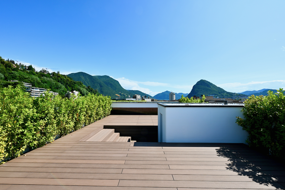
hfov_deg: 104.3
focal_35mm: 14
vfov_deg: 81.1
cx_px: 142
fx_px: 111
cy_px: 95
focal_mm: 14
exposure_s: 1/200
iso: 100
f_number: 11
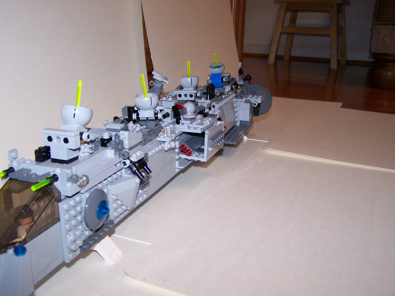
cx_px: 198
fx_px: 434
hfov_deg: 49.0
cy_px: 148
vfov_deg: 37.7
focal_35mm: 38
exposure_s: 1/60
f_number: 2.8
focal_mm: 6.3
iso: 160
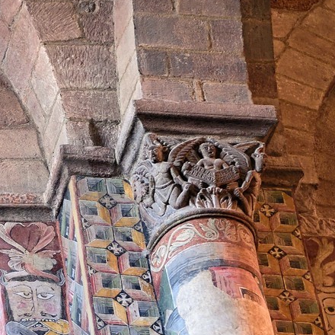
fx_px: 1960
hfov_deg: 9.4
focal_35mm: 179
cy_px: 273
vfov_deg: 9.7
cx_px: -207
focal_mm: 58
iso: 1600
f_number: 5.6
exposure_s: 1/6
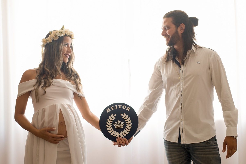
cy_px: 82
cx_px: 123
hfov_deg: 39.6
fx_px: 342
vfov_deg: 27.0
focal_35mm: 50
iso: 1000
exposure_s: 1/160
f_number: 2.8
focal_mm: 50
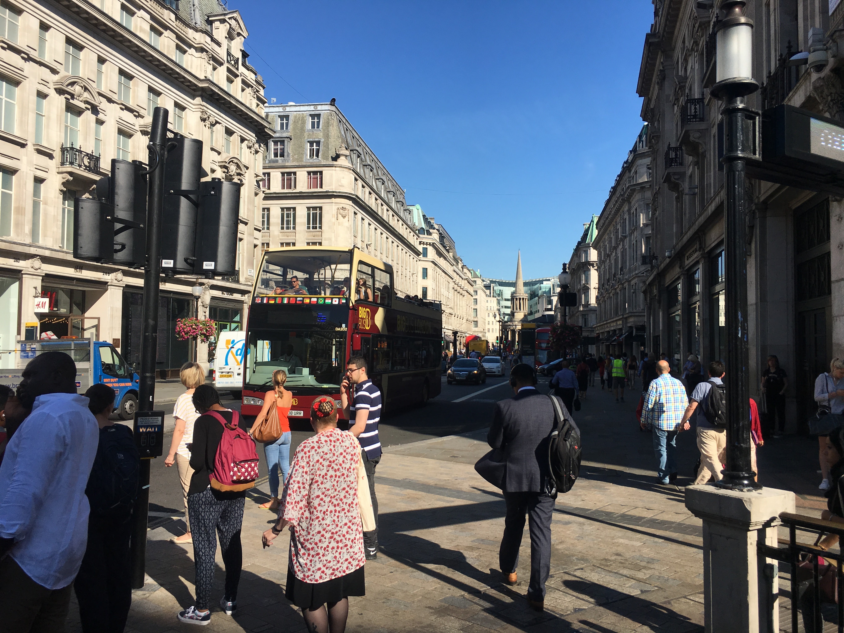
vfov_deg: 48.2
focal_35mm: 29
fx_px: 707
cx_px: 422
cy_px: 316
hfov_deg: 61.7
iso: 25
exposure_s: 1/1972
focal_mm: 4.15
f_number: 2.2
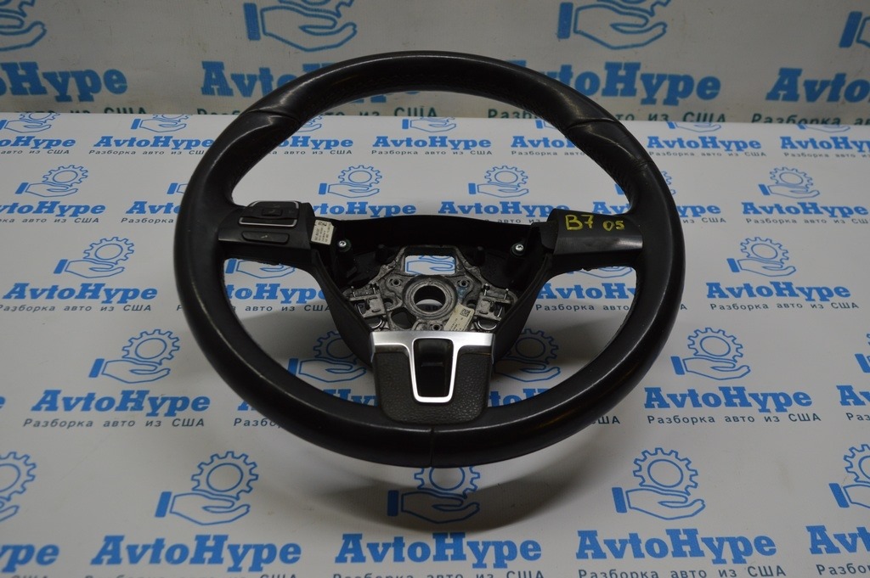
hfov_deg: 55.1
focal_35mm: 34
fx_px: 833
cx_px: 435
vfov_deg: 38.3
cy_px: 289
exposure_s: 1/125
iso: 400
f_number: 5.6
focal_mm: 23
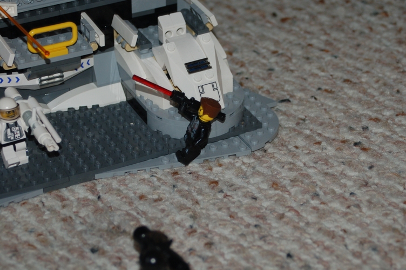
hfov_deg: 17.1
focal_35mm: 120
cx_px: 203
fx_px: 1352
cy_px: 135
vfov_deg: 11.4
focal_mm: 80
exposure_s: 1/60
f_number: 5.6
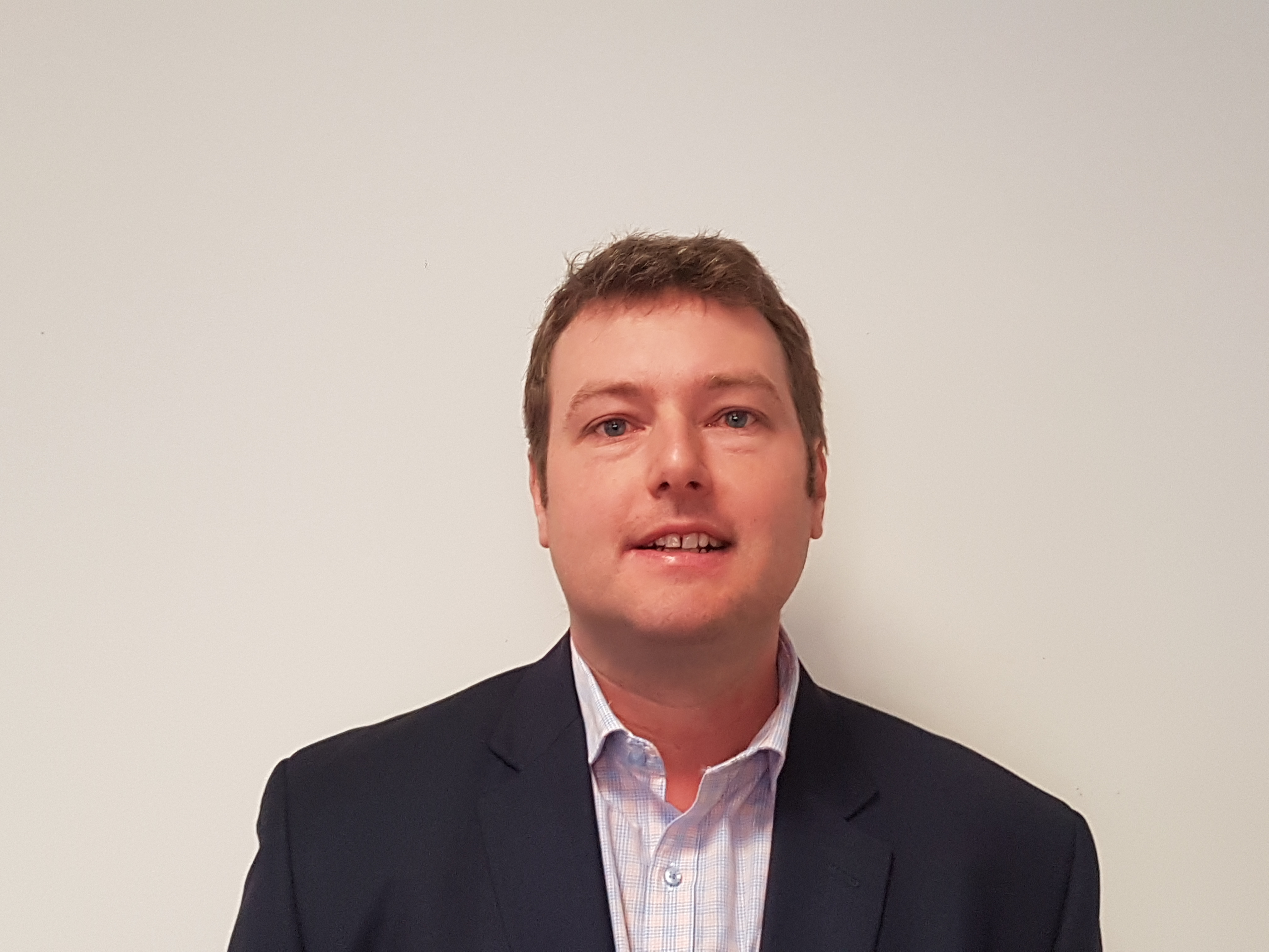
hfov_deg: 67.3
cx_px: 634
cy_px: 476
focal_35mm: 26
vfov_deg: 53.1
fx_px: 953
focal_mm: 4.2
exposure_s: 1/50
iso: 125
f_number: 1.7
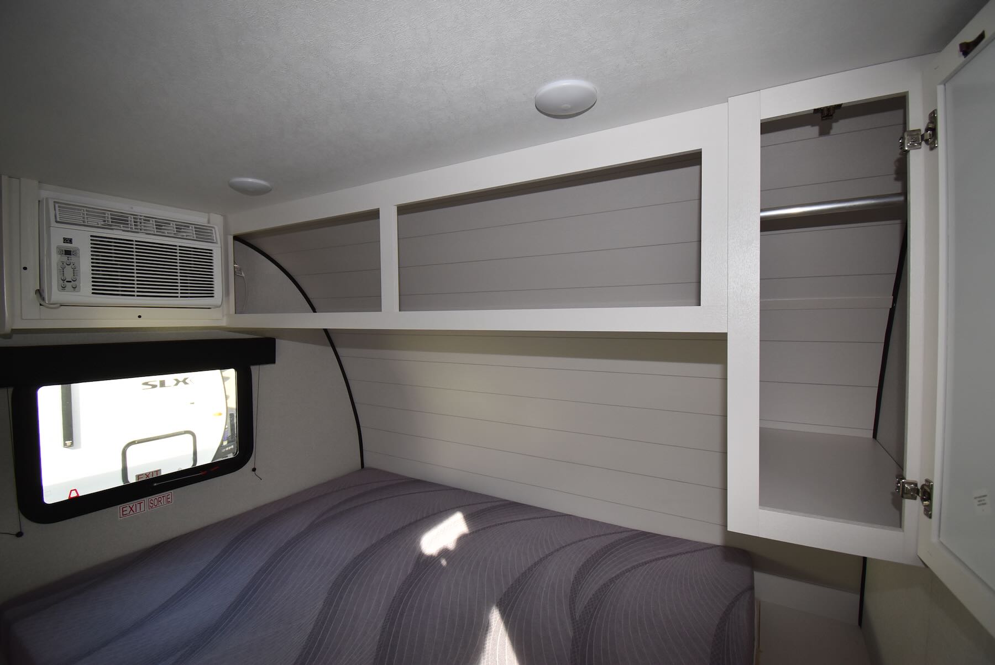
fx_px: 415
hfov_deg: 100.3
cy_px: 332
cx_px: 498
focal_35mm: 15
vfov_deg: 77.5
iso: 560
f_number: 5
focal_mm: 10
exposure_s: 1/100
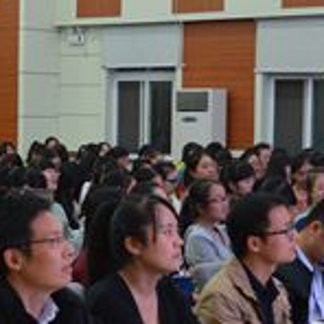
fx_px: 1222
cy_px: 180
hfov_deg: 14.7
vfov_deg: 15.1
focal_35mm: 115
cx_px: -44
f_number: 5.6
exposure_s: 1/25
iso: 800
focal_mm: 27
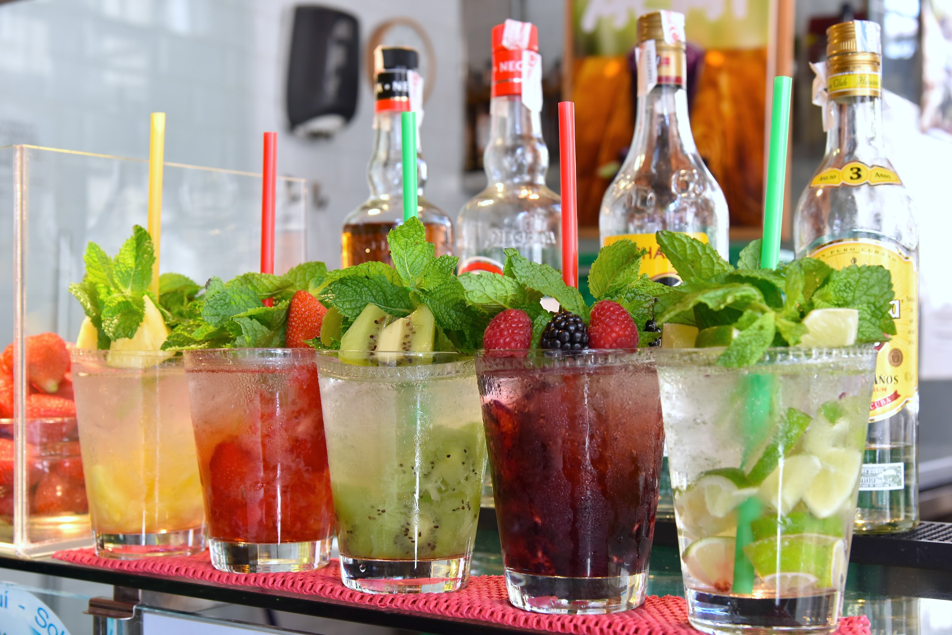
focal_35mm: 52
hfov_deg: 38.2
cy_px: 318
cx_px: 476
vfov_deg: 26.0
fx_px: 1375
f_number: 7.1
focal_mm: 52
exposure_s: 1/30
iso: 720
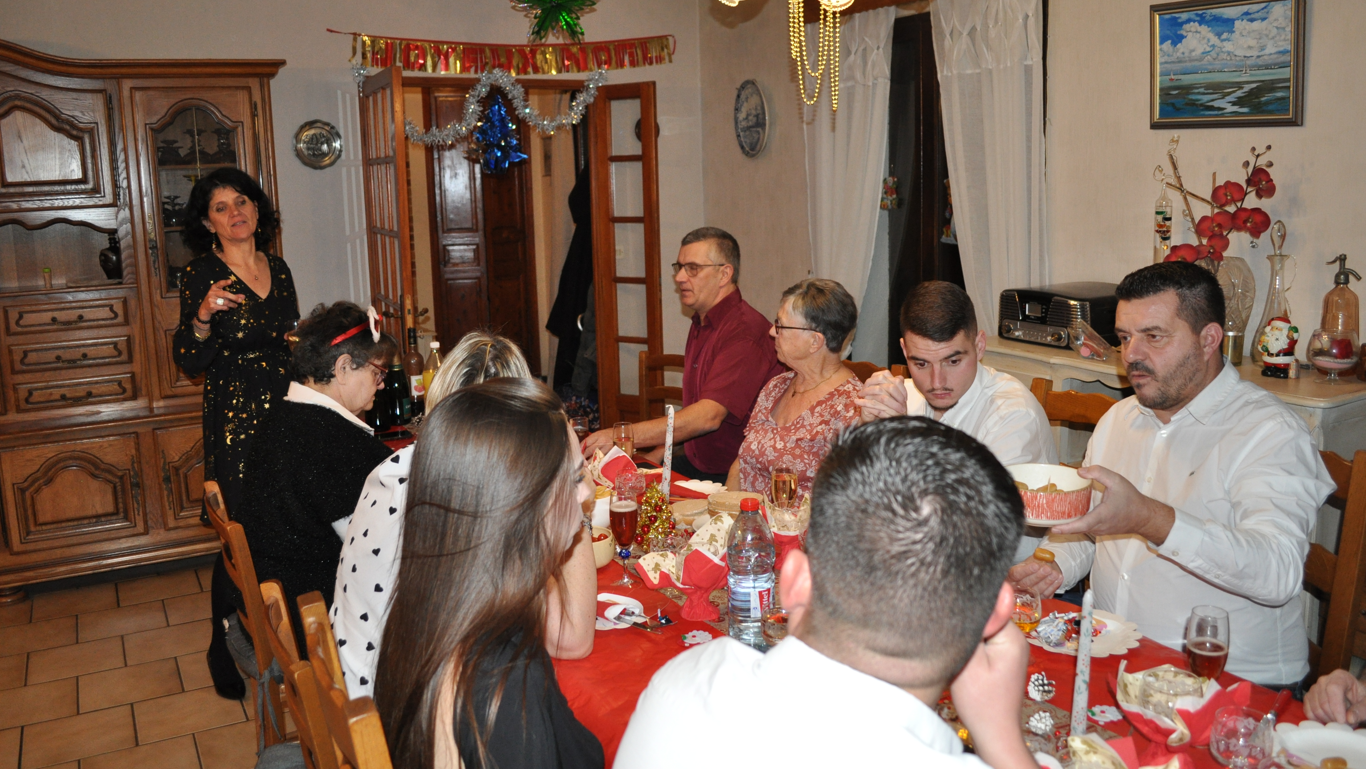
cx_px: 691
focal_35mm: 29
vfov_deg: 40.2
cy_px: 352
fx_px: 1050
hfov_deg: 66.1
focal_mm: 18
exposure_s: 1/60
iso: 800
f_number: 3.5
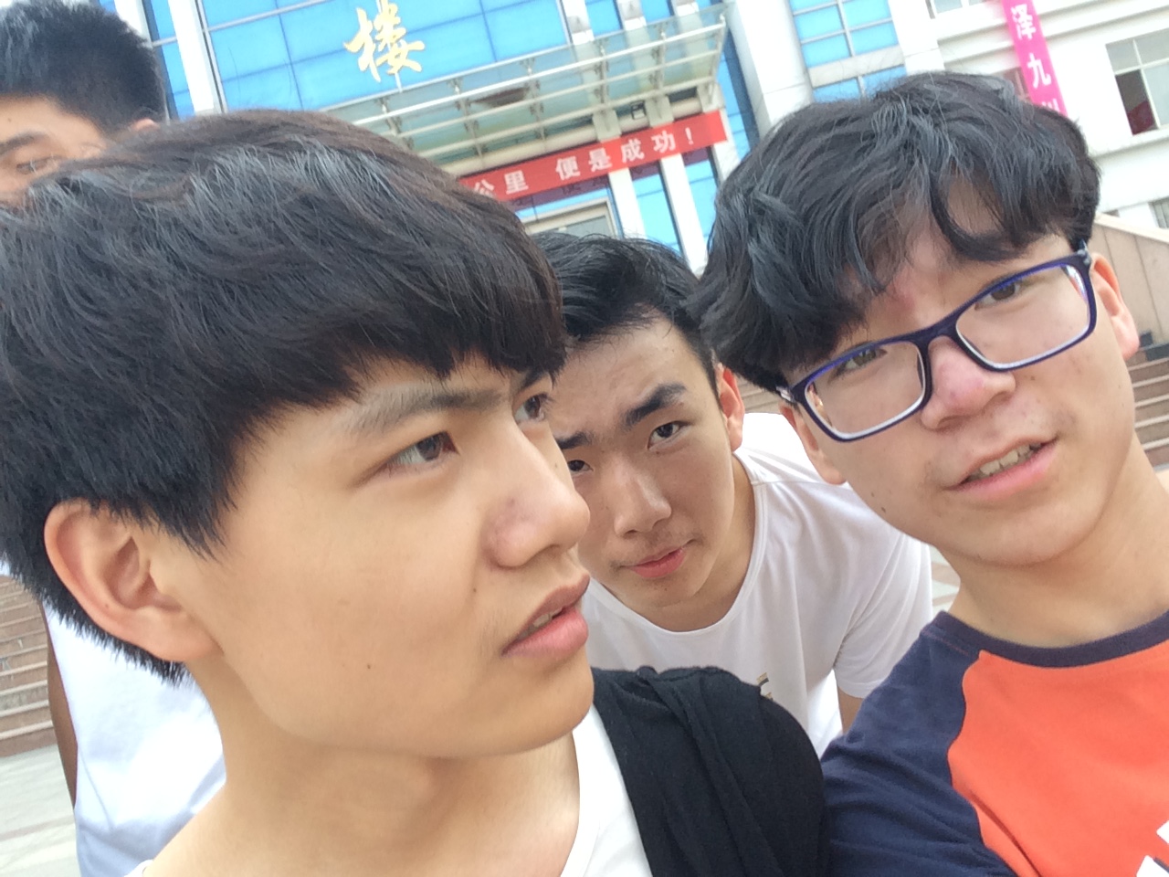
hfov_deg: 58.4
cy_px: 438
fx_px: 1047
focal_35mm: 31
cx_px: 584
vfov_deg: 45.4
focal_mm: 2.15
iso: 50
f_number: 2.4
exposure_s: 1/177
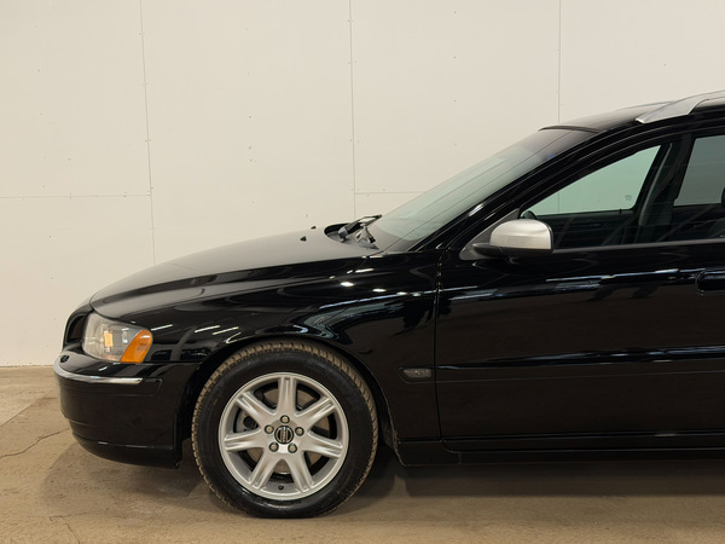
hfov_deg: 39.7
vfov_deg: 30.3
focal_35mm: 48
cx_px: 362
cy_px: 272
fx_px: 1005
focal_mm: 6.76
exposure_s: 1/50
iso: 125
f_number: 1.8
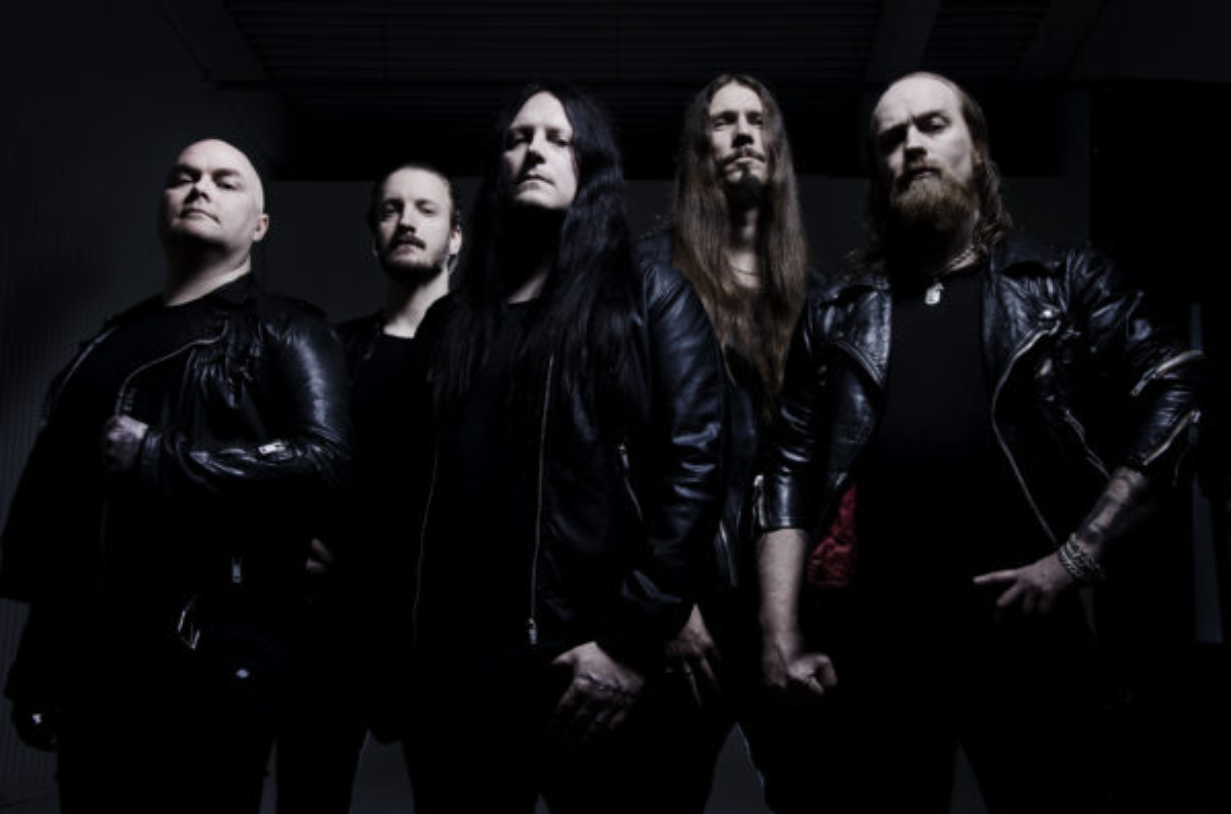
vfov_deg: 31.7
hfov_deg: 46.5
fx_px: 1433
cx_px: 616
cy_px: 407
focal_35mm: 42
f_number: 14
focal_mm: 28
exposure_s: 1/125
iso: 200
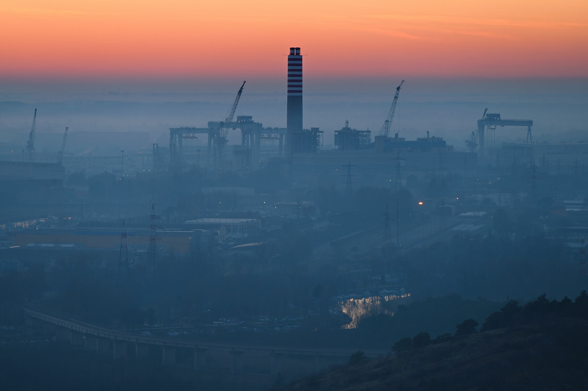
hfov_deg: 10.3
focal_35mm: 200
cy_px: 196
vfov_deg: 6.9
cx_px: 294
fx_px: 3265
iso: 400
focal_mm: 200
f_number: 6.3
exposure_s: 1/100
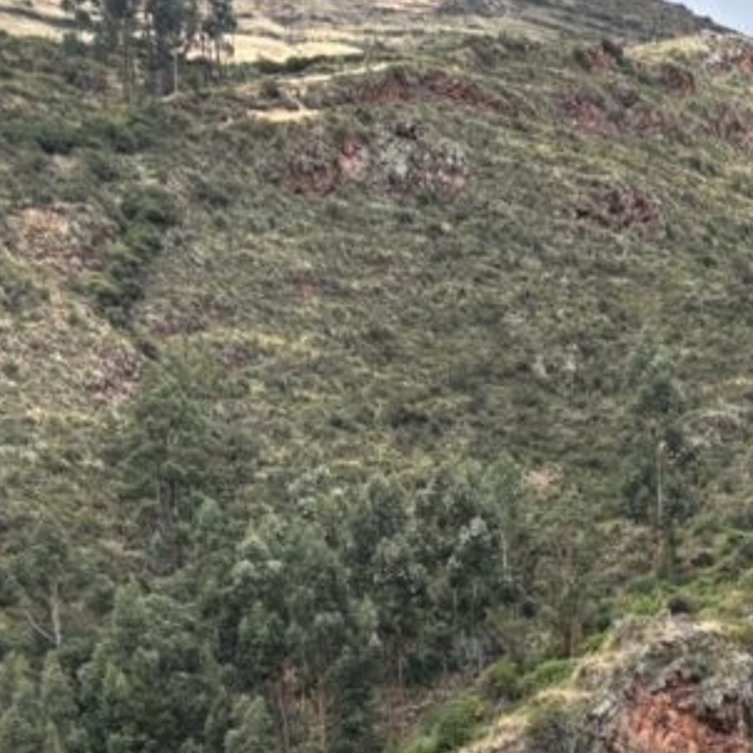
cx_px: 923
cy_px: 1202
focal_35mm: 78
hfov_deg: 20.6
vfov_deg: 18.9
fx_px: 1920
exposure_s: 1/894
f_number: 1.6
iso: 50
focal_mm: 5.96
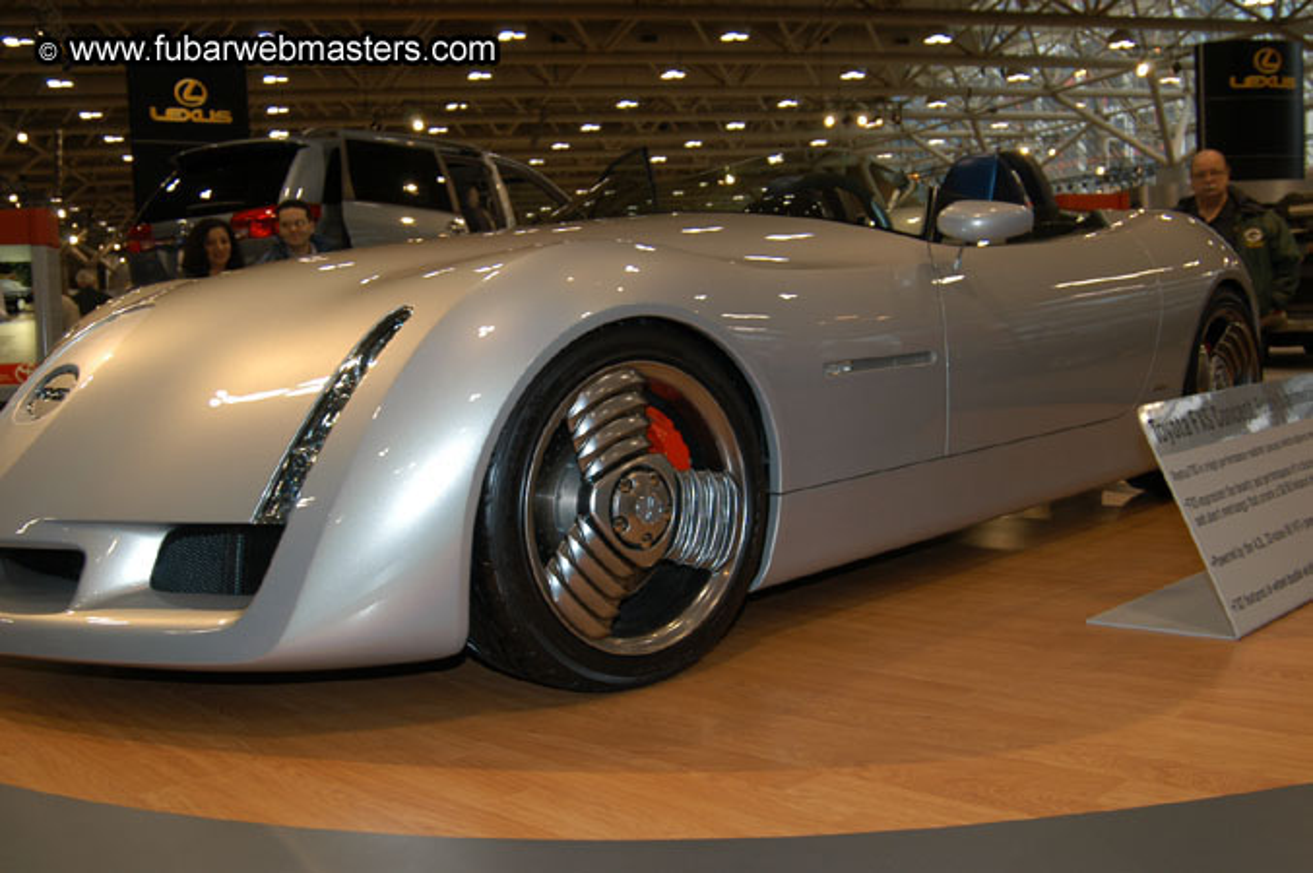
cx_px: 656
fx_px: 1312
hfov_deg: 53.2
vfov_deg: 36.8
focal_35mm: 36
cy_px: 436
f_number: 5
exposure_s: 1/60
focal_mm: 24
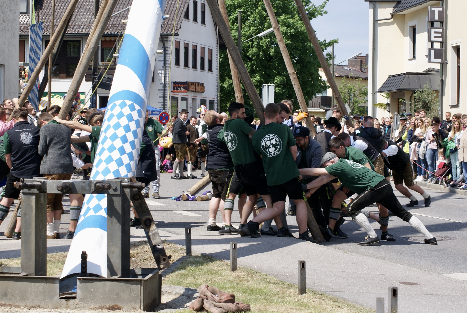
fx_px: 1267
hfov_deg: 20.9
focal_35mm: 98
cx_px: 225
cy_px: 140
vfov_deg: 14.1
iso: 100
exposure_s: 1/125
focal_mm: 55
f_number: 10
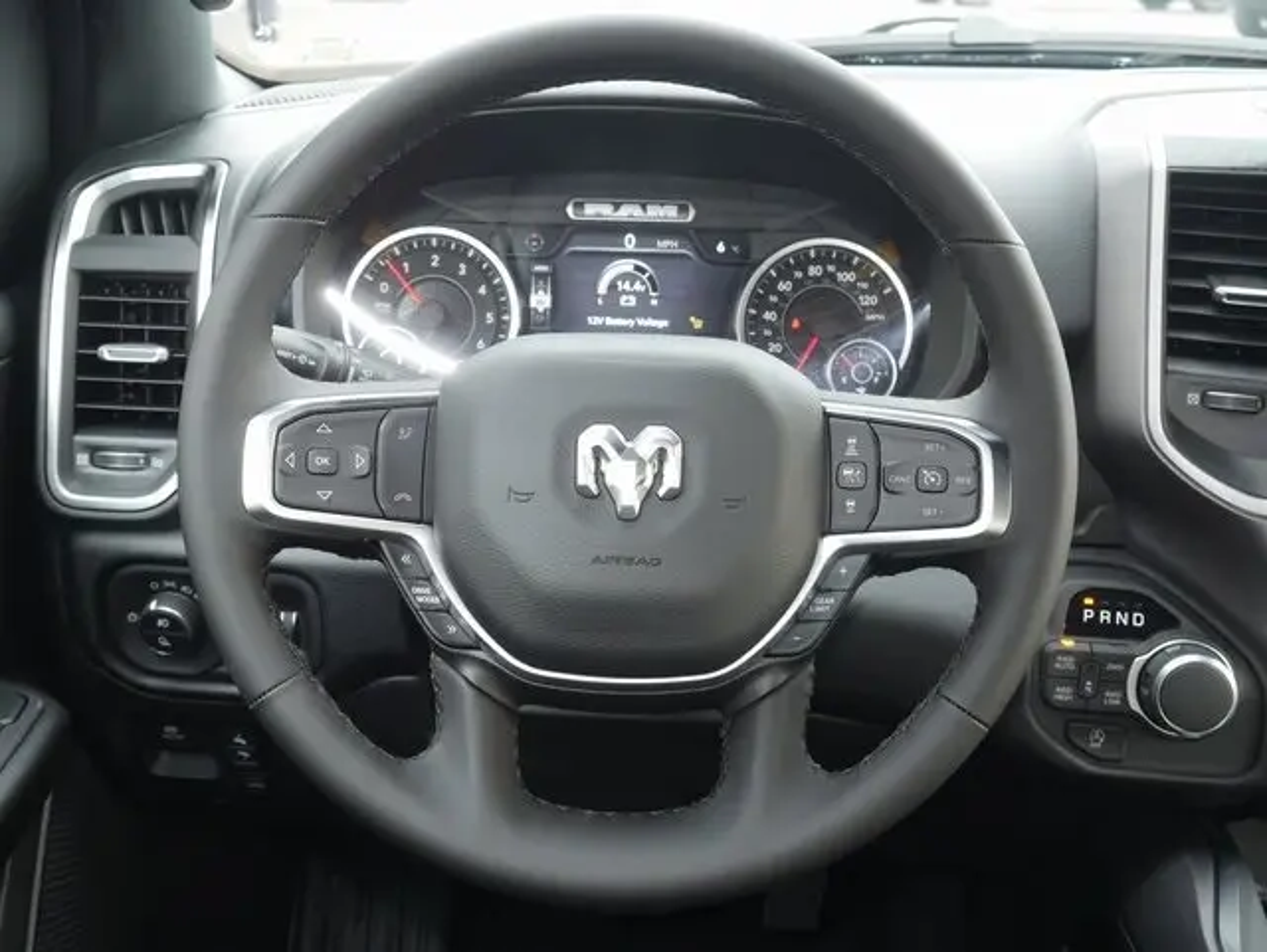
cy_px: 476
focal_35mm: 42
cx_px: 634
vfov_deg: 34.4
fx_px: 1538
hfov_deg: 44.8
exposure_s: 1/15
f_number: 5.6
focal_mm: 21
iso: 320
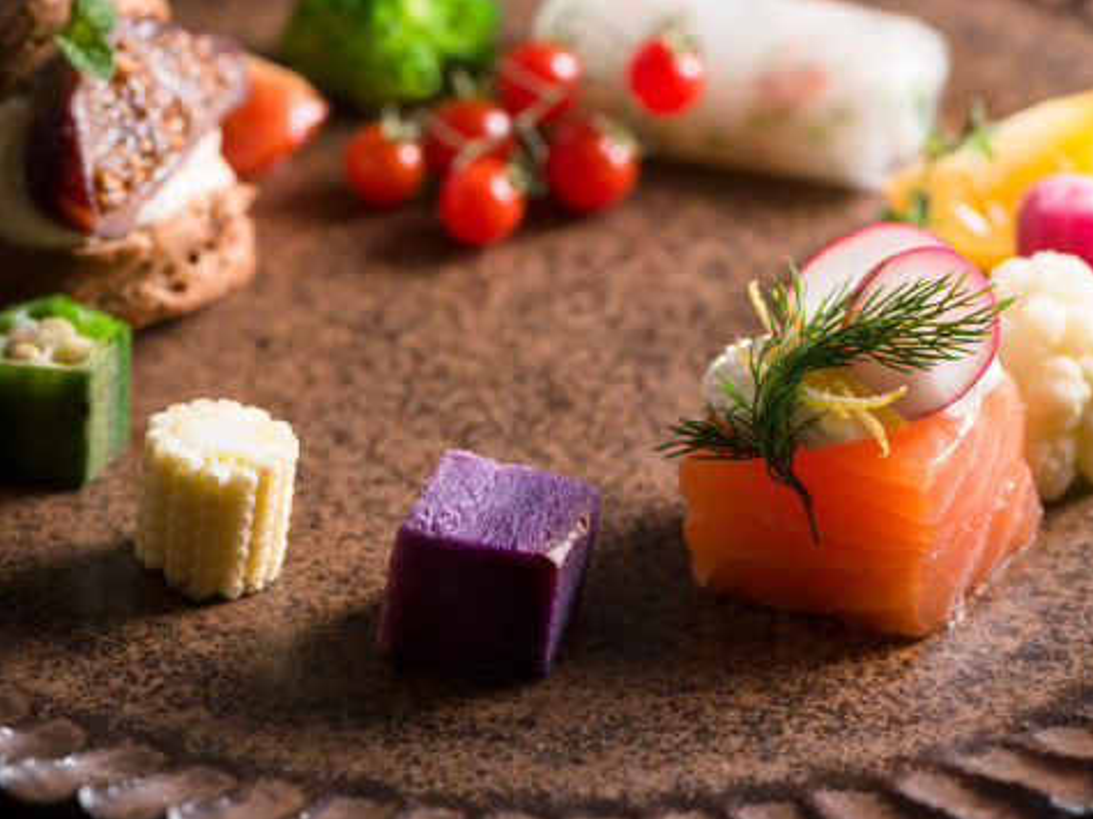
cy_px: 299
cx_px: 587
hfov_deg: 11.6
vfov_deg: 8.7
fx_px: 5366
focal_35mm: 170
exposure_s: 1/250
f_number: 7.1
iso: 640
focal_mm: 105
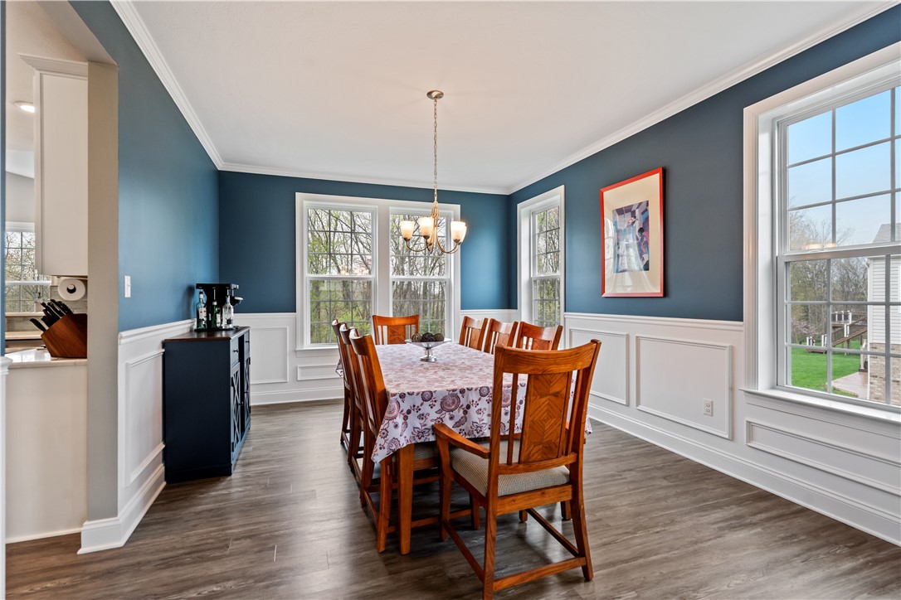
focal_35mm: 16
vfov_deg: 73.7
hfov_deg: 96.7
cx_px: 450
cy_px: 300
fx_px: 400
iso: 800
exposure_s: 1/30
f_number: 6.3
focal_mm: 16
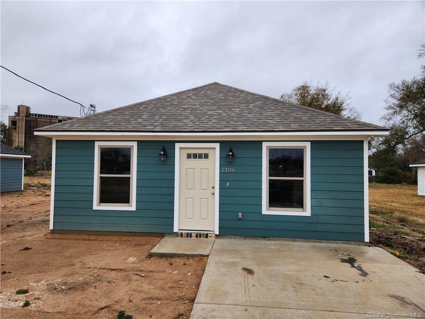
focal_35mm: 23
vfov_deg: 58.9
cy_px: 160
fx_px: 282
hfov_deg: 73.9
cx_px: 212
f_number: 1.8
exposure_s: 1/1304
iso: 20
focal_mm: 5.4
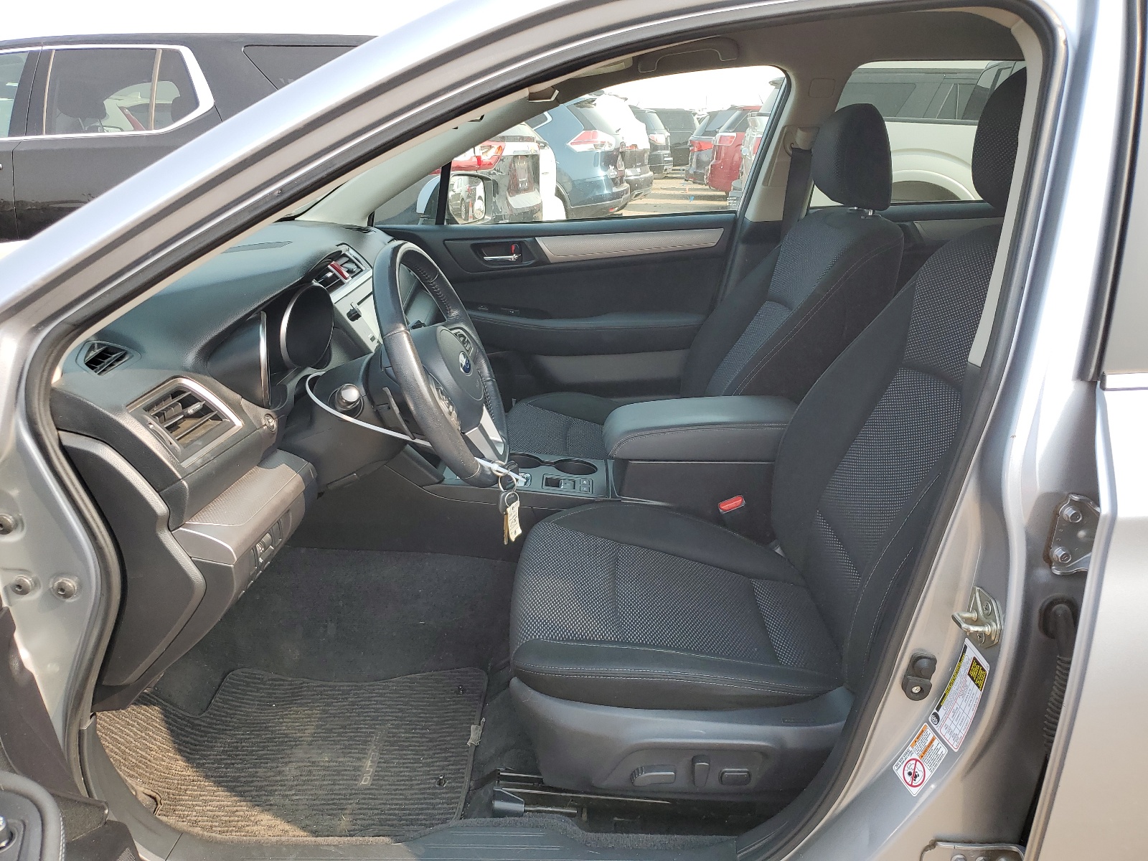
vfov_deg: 53.1
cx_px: 574
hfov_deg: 67.3
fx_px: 862
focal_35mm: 26
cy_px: 430
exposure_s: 1/556
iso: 50
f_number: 1.5
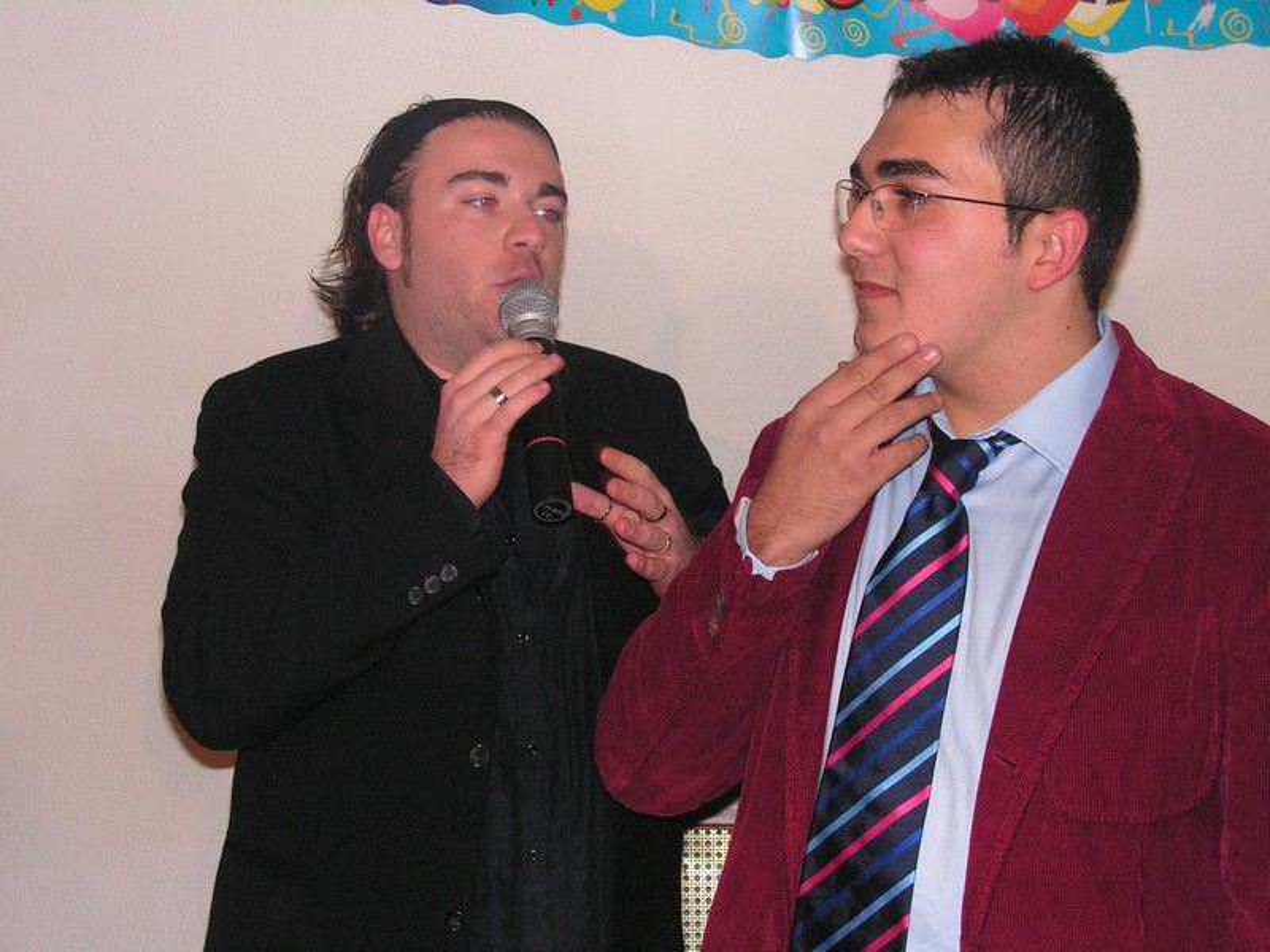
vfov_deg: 27.5
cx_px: 635
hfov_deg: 36.2
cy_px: 476
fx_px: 1944
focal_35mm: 53
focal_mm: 8.9
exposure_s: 1/60
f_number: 3.2
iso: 200
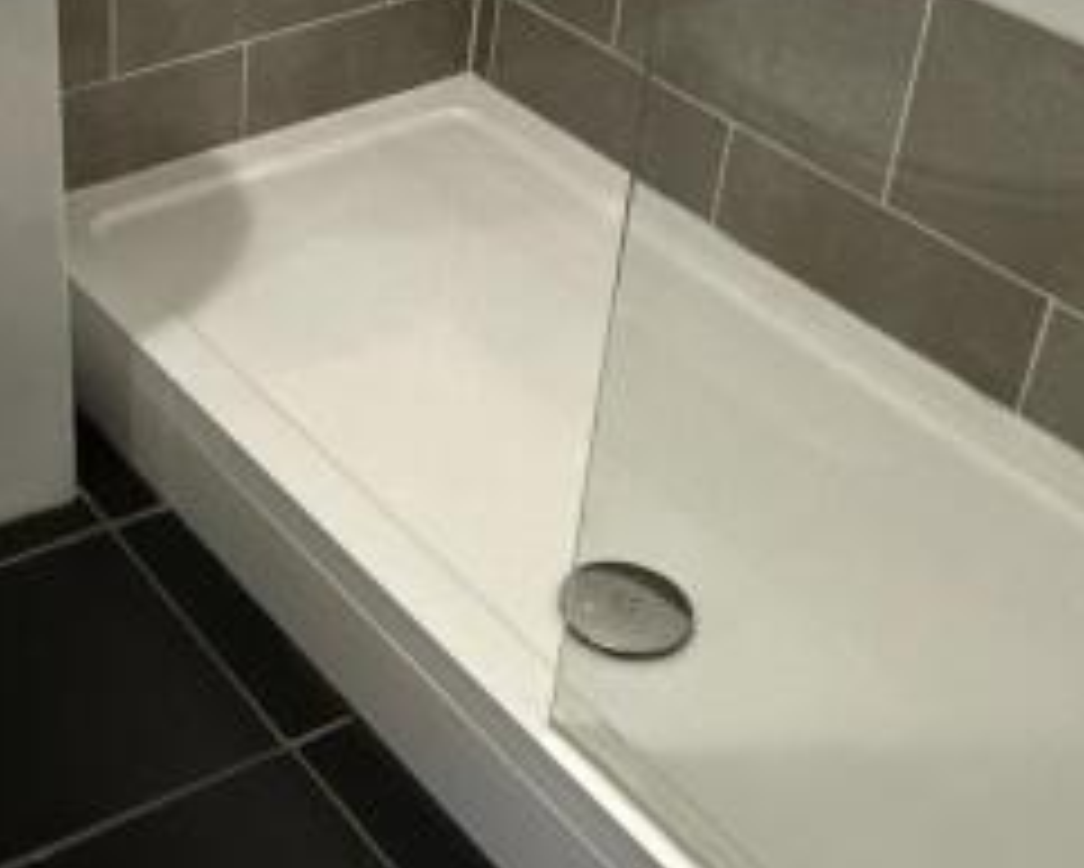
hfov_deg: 30.6
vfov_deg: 25.7
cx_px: 54
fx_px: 1862
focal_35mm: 58
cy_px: 153
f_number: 2.2
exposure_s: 1/100
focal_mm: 2.22
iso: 640
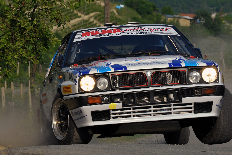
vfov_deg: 5.6
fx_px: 1578
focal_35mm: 245
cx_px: 128
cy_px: 54
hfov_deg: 8.4
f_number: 13
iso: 800
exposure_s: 1/1250
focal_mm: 185
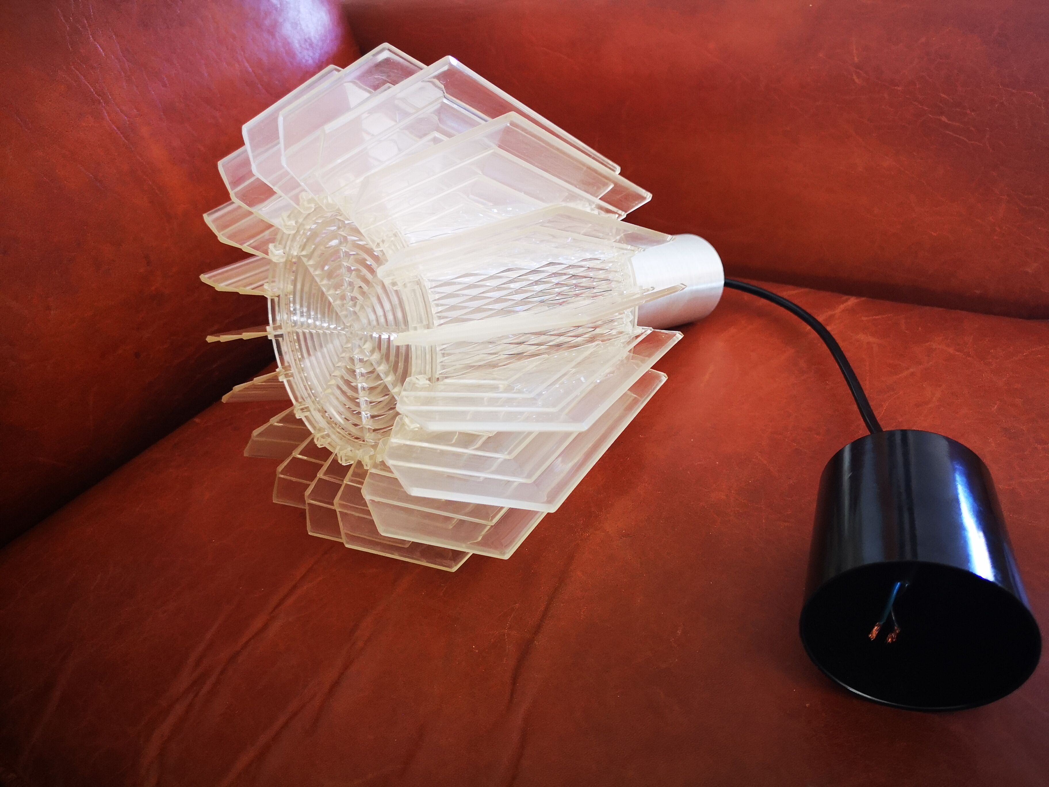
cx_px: 524
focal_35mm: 27
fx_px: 818
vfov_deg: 51.4
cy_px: 394
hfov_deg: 65.3
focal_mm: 5.58
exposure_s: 1/25
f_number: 1.8
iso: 400
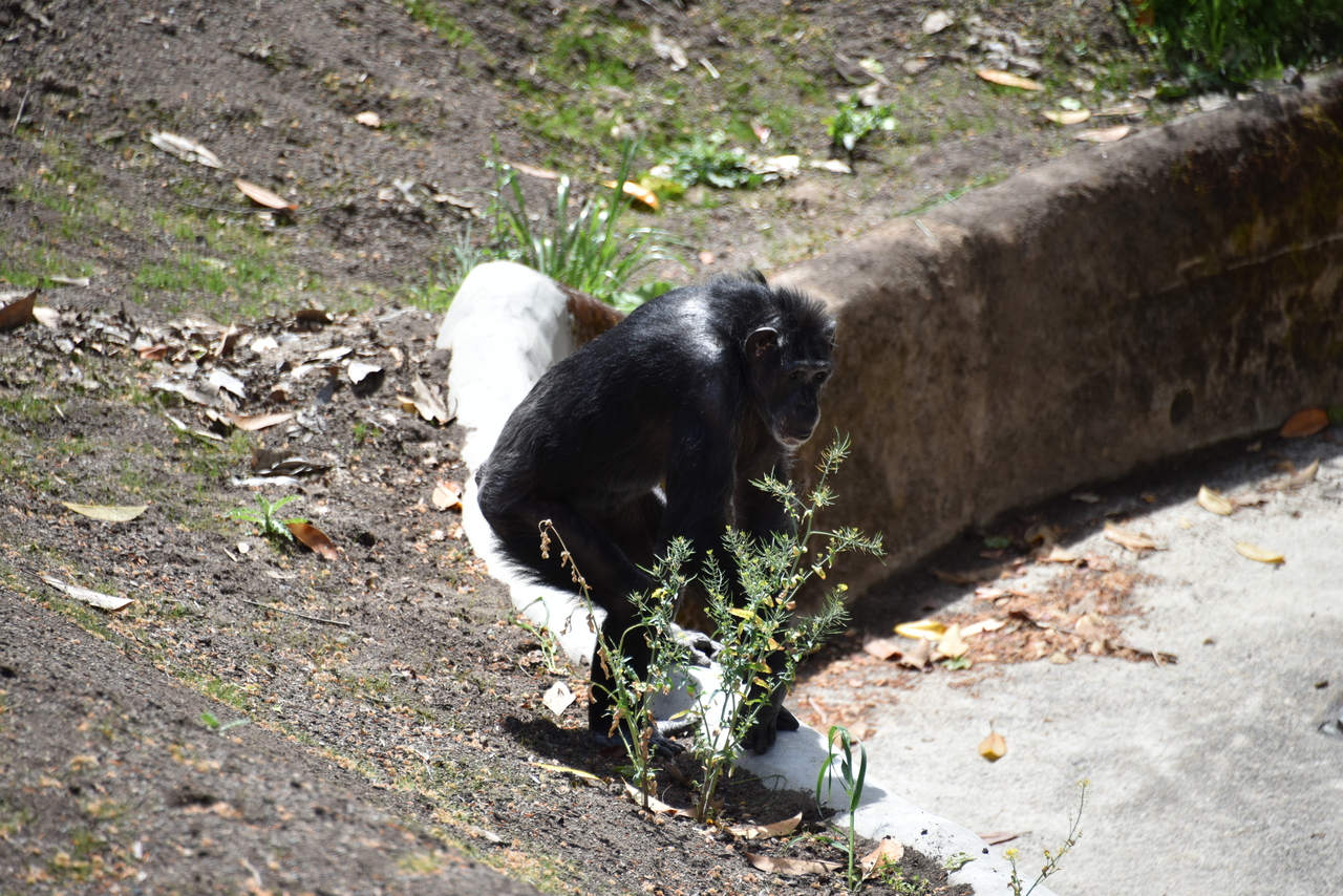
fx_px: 11193
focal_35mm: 300
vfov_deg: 4.6
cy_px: 448
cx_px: 672
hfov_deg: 6.9
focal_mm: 300
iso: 280
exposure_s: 1/640
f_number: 5.6
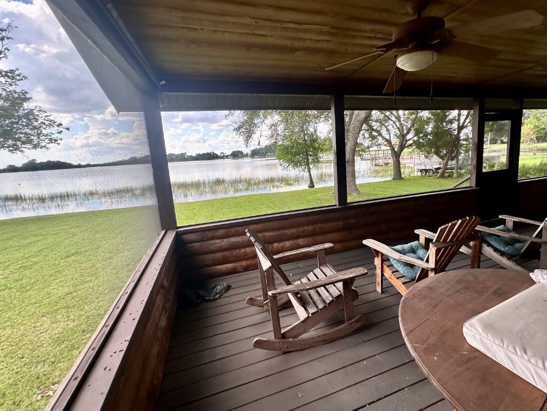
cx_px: 292
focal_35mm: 16
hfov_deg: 94.4
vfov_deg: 78.0
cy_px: 193
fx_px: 253
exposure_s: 1/185
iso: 40
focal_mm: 2.22
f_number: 2.2
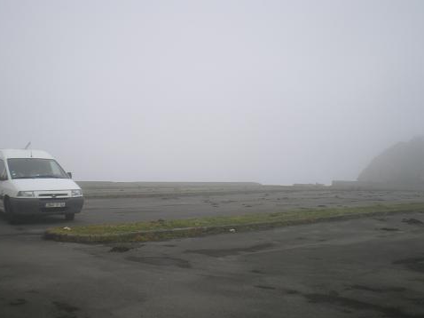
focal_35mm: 42
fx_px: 514
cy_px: 175
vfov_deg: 34.3
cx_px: 195
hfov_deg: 44.8
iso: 64
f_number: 4.6
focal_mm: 6.3
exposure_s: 1/250
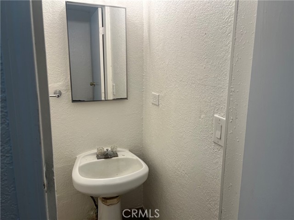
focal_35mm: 26
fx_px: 221
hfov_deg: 67.3
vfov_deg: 53.1
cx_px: 147
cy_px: 110
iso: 64
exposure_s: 1/120
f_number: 1.6
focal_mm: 5.1
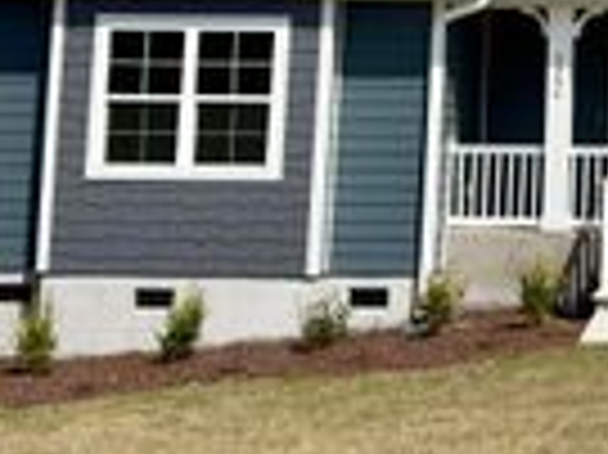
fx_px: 1562
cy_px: -61
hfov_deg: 20.4
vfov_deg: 16.0
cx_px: 761
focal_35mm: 89
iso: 100
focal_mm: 6.76
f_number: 1.78
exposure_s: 1/11628
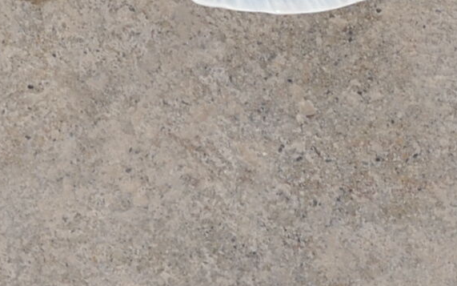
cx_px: 704
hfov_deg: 4.2
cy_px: -424
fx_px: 6153
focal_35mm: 494
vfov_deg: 2.6
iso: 100
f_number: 10
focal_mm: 50
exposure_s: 1/125
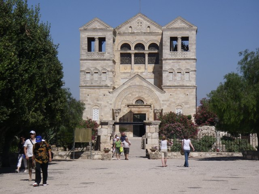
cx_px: 130
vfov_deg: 13.0
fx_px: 853
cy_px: 97
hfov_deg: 17.3
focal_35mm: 114
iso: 80
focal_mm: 18.9
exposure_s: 1/320
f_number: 8
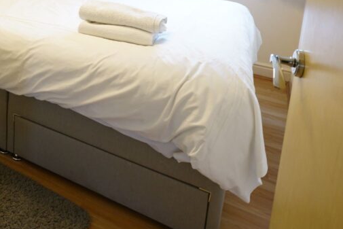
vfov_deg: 31.0
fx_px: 362
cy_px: -26
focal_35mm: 38
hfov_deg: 45.3
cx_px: 26
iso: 500
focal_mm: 16
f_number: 8
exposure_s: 1/13
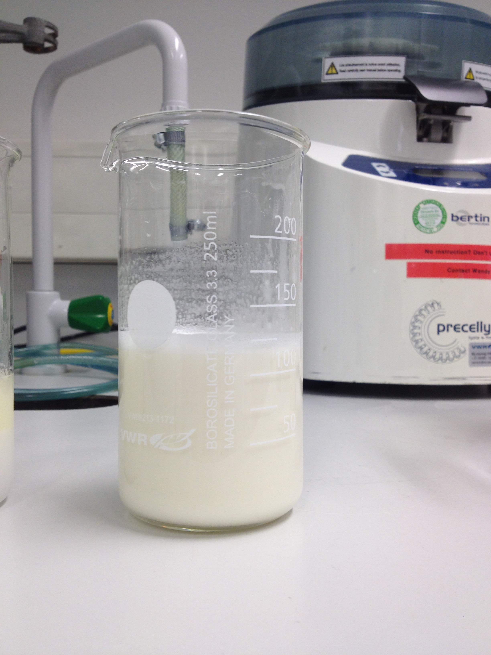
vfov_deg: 52.6
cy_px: 328
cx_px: 246
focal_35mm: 35
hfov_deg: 40.7
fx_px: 662
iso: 50
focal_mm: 4.28
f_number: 2.4
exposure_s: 1/40
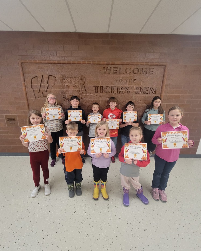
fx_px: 104
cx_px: 99
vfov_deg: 100.7
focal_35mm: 14
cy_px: 130
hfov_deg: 88.0
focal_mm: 2.2
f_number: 2.2
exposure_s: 1/60
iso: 160
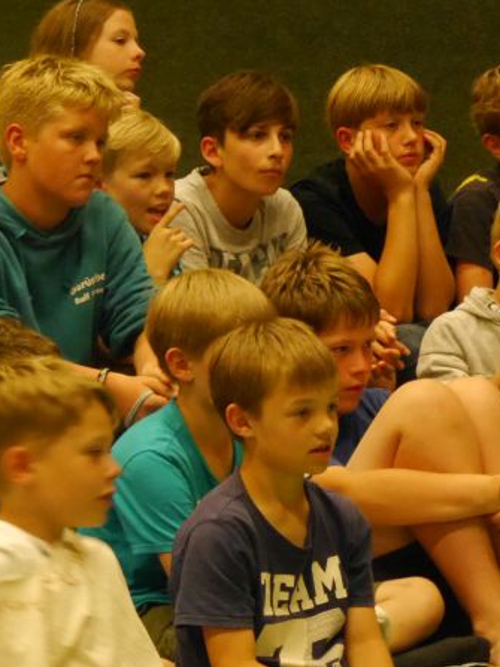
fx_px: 3969
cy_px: 213
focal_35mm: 206
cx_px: 715
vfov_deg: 9.6
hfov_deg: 7.1
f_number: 8
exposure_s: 1/30
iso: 3200
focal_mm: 46
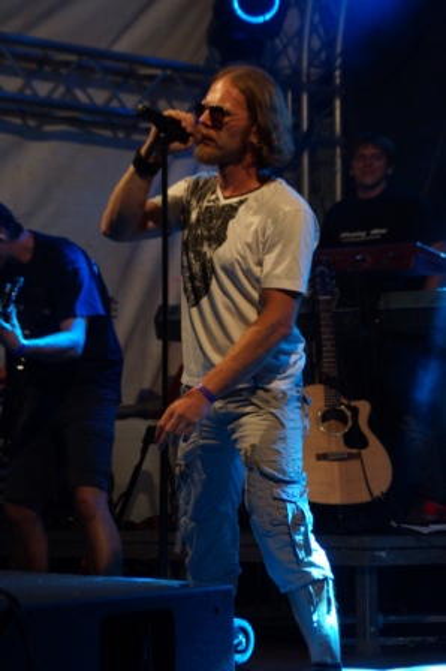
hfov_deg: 11.4
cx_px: 223
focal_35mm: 120
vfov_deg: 17.1
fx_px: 2233
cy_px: 336
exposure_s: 1/160
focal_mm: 80
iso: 2500
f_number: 5.6
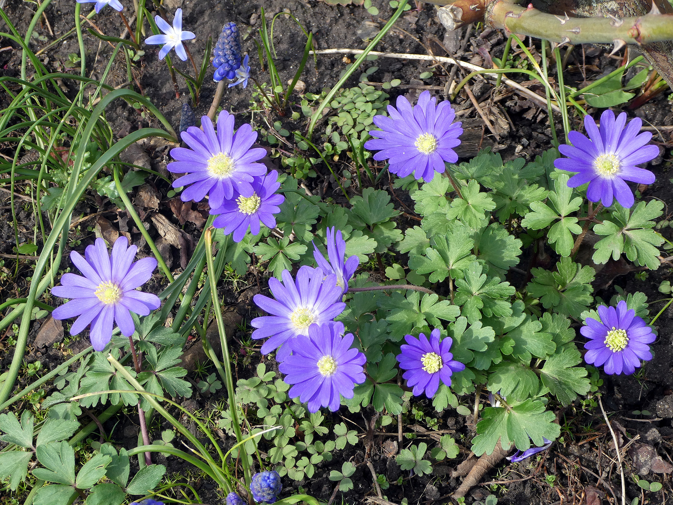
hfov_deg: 14.6
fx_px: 2625
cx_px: 336
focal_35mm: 135
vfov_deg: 11.0
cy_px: 252
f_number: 5.3
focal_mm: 24.2
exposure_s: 1/125
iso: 80
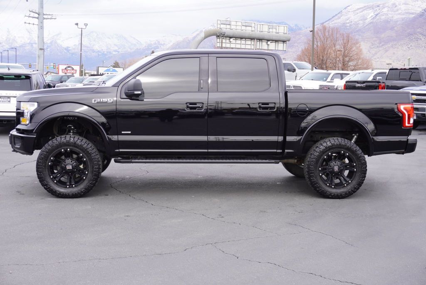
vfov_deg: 26.5
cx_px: 213
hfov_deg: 38.9
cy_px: 142
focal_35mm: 51
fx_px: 604
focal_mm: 34
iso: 100
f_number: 7.1
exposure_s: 1/80
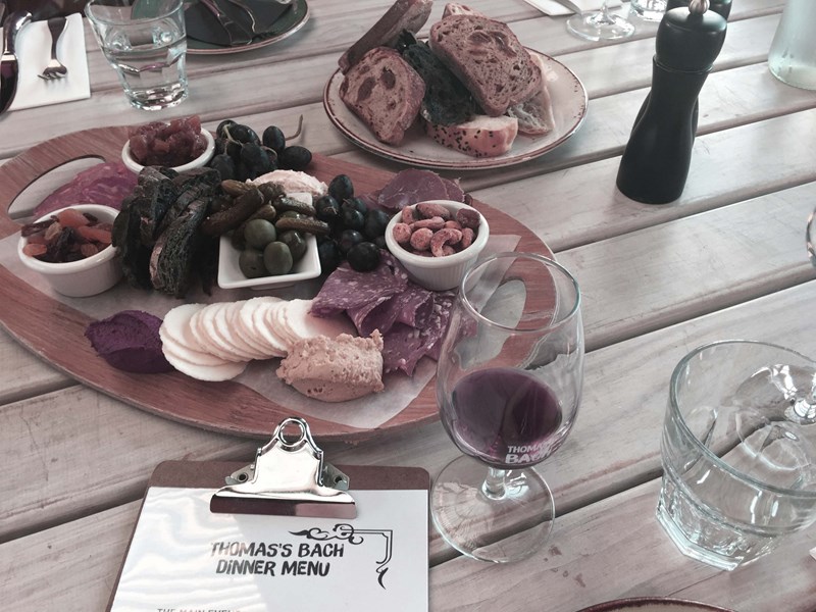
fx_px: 684
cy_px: 306
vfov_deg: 48.2
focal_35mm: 29
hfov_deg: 61.7
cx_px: 408
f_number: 2.2
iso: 40
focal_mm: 4.15
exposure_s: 1/50
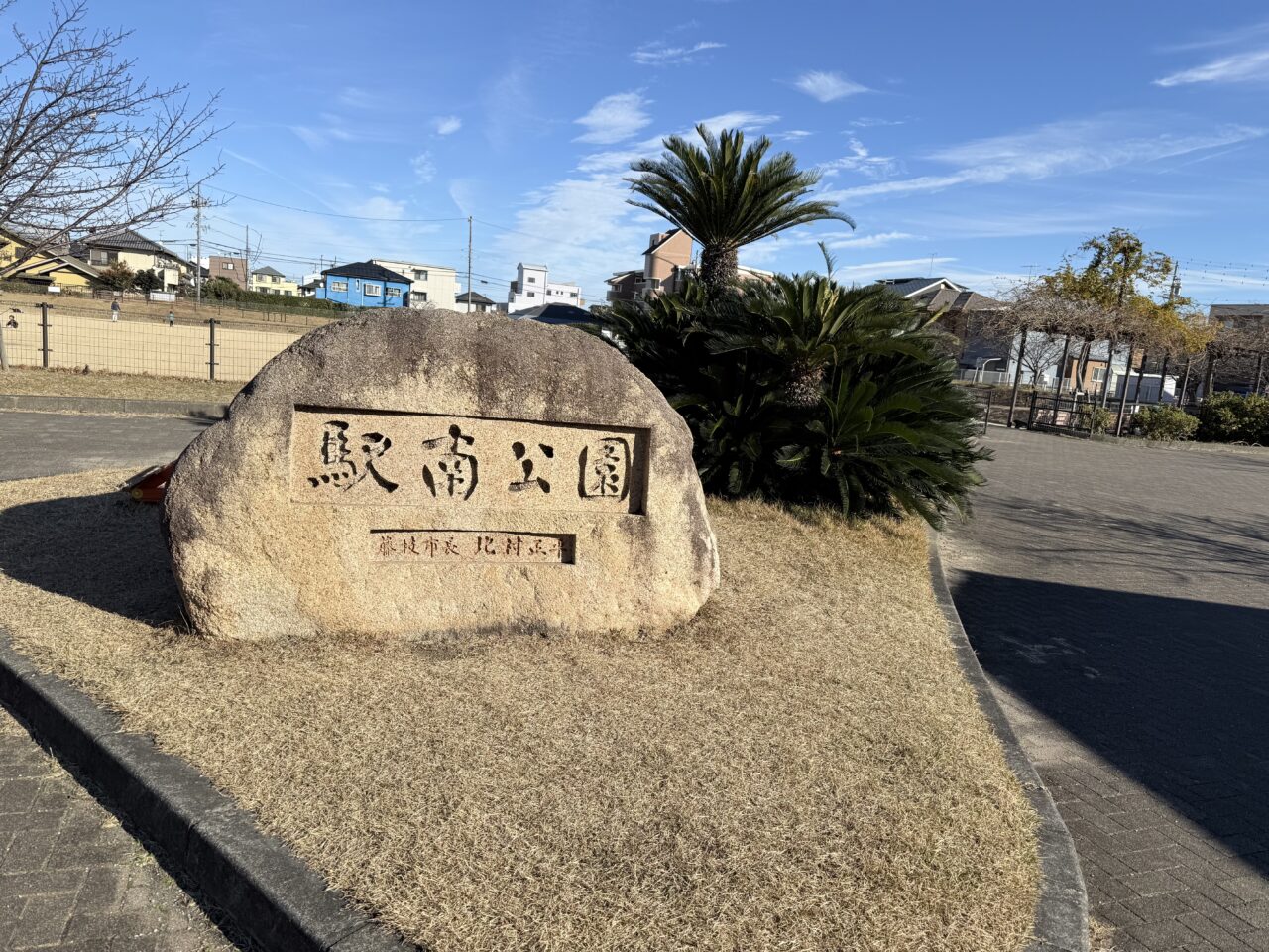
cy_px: 476
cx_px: 634
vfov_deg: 56.8
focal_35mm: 24
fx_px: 880
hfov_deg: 71.6
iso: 80
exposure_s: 1/6173
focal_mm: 6.76
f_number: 1.78
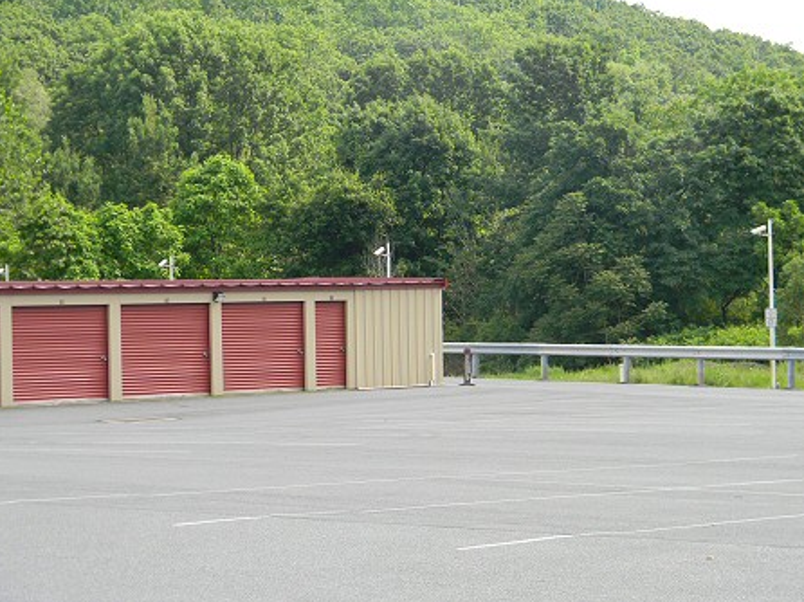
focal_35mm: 106
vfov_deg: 14.0
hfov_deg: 18.6
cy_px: 299
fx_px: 2461
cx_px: 400
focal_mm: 19
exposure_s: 1/145
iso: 80
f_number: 4.7
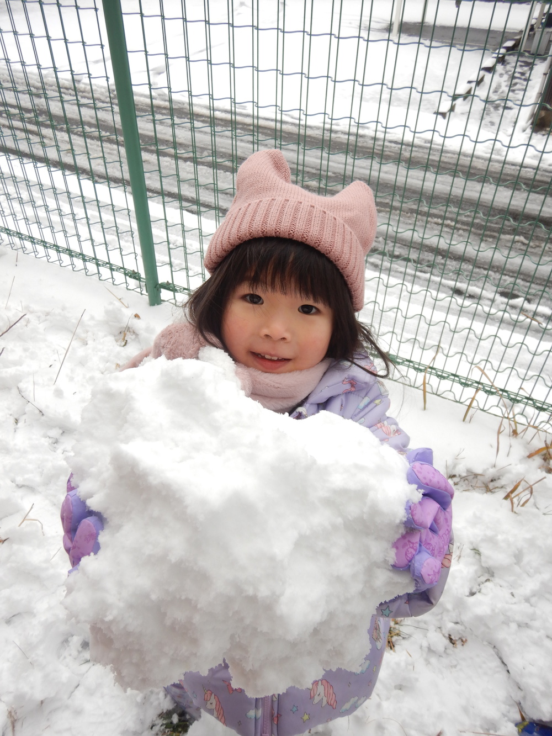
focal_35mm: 24
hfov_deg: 56.8
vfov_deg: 71.6
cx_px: 276
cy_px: 368
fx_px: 510
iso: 125
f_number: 2.8
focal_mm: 4.3
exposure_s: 1/640
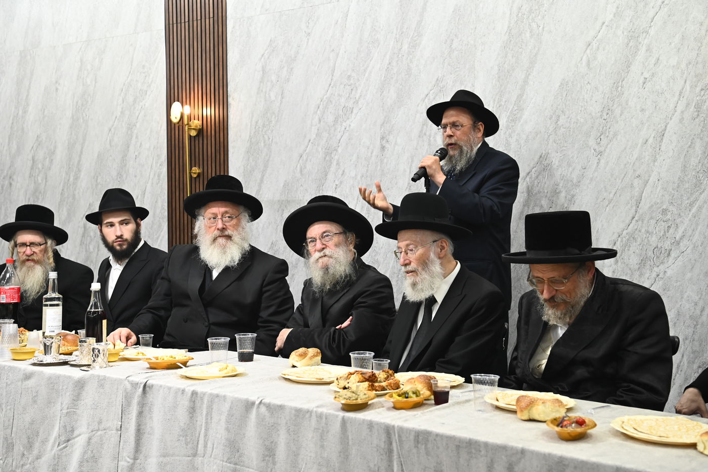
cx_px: 354
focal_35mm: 52
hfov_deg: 38.2
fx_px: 1022
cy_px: 236
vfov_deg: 26.0
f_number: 5.6
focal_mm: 52
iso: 2000
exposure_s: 1/160
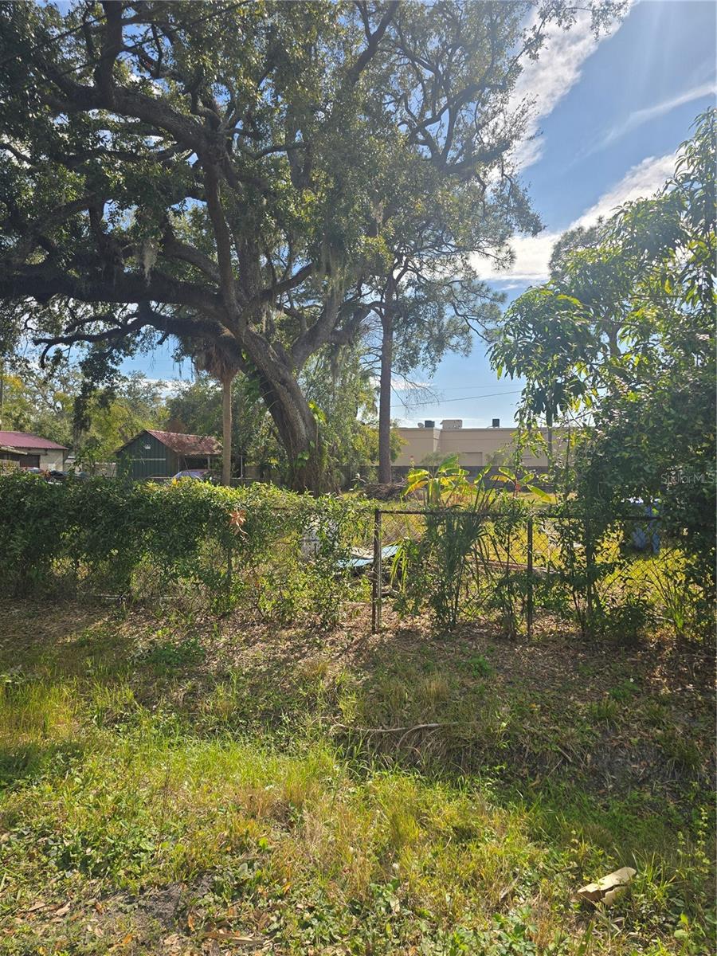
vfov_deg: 73.9
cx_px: 358
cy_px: 478
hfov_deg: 58.9
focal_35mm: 23
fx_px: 635
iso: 12
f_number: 1.7
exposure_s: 1/866
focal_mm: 6.3
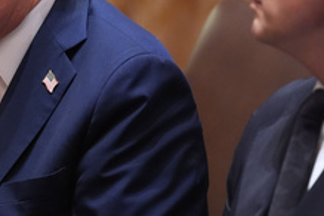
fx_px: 4158
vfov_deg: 3.0
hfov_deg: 4.5
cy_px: 33
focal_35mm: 462
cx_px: 34
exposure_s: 1/200
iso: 3200
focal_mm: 198
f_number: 2.8
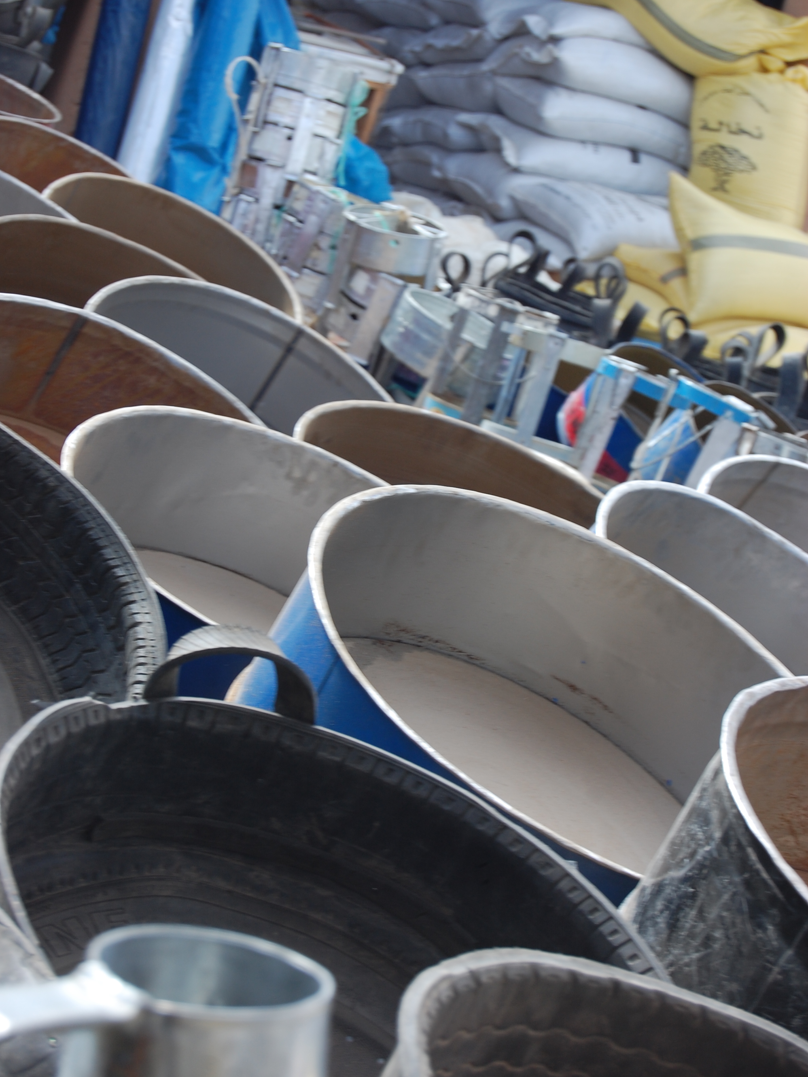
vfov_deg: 21.9
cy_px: 477
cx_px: 404
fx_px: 2786
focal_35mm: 90
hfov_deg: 16.5
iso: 200
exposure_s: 1/200
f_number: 7.1
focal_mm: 55
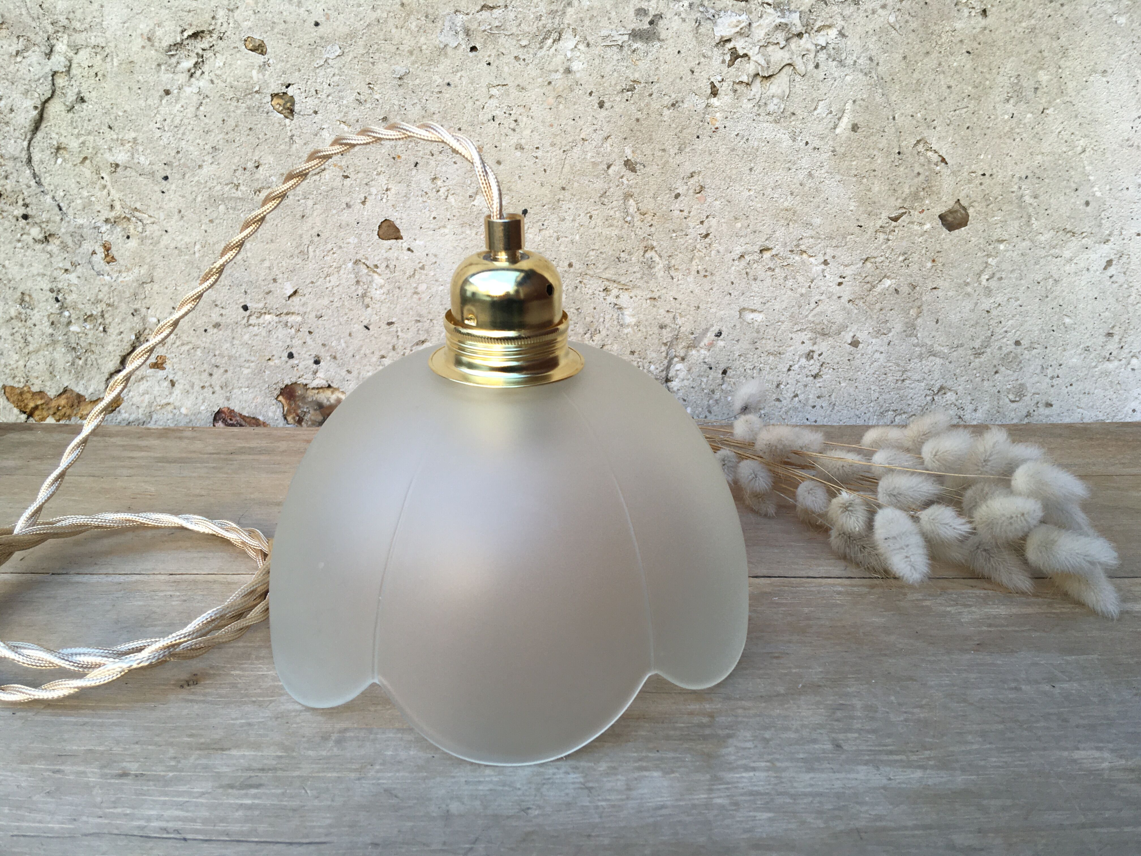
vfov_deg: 48.2
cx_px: 570
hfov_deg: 61.7
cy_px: 428
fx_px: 956
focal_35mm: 29
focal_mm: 4.15
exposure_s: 1/100
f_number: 2.2
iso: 32
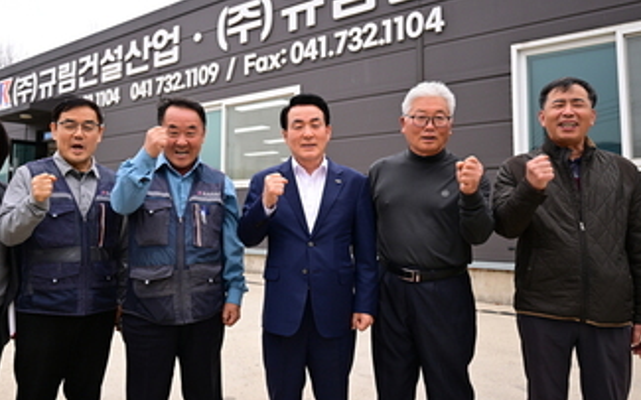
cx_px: 262
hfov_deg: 59.7
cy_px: 169
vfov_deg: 39.7
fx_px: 554
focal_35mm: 32
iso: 160
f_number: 2.8
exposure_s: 1/200
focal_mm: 22.5
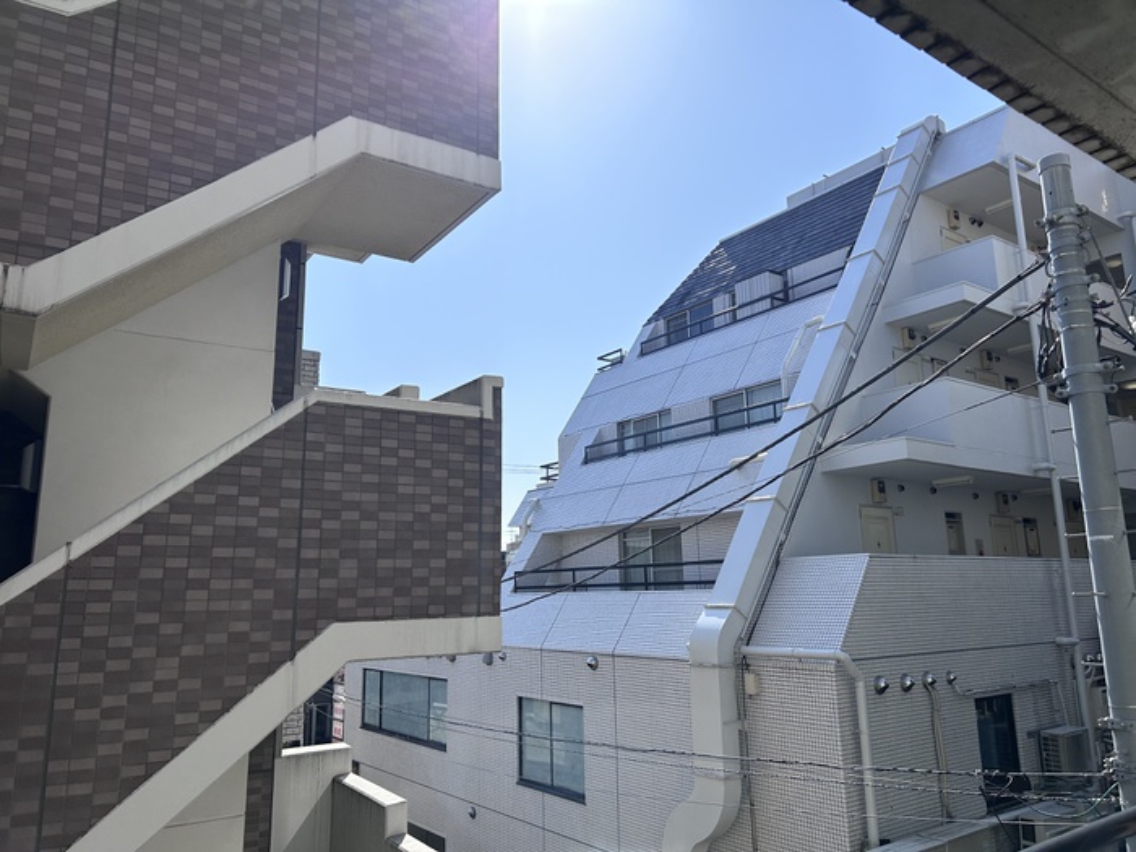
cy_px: 426
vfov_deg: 53.1
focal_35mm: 26
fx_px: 853
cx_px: 568
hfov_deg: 67.3
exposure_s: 1/6993
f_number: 1.5
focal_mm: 5.7
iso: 50
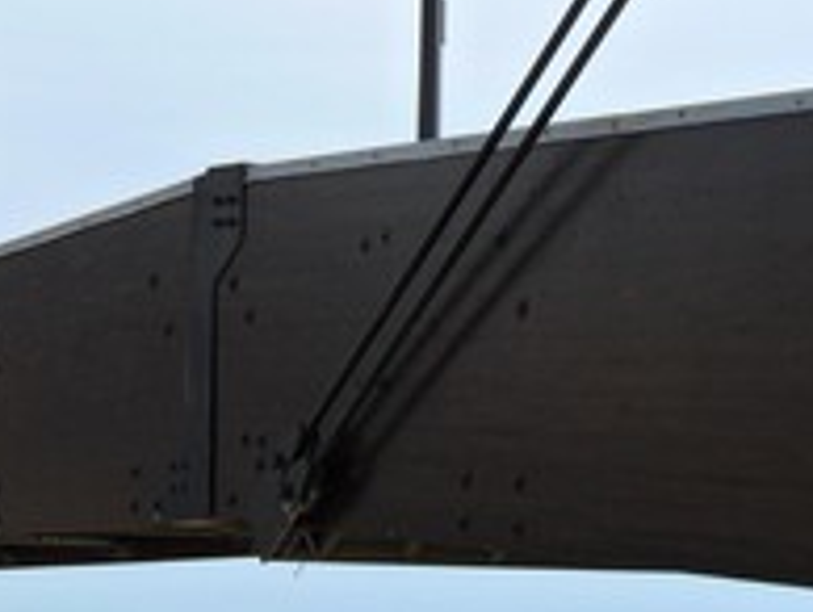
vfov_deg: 11.0
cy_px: 551
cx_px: 218
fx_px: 3151
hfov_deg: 14.7
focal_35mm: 134
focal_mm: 9.3
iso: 100
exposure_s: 1/500
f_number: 5
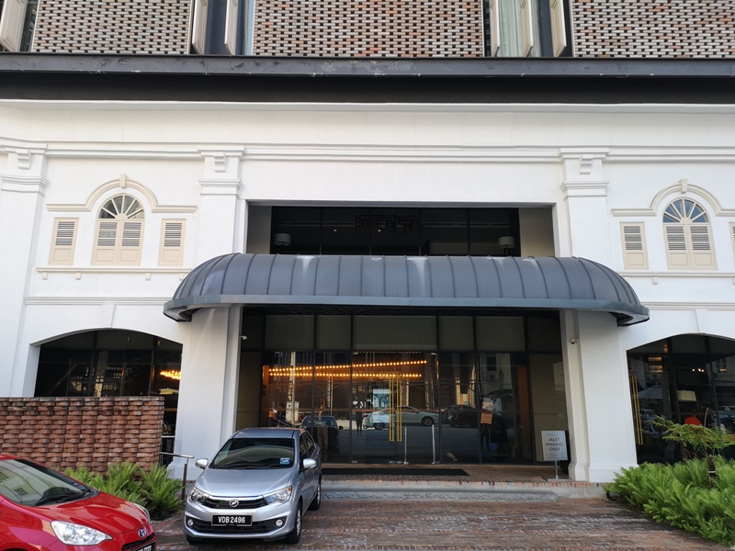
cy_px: 276
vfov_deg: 51.4
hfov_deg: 65.3
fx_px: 573
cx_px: 368
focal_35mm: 27
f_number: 1.8
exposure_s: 1/900
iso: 125
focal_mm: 3.95
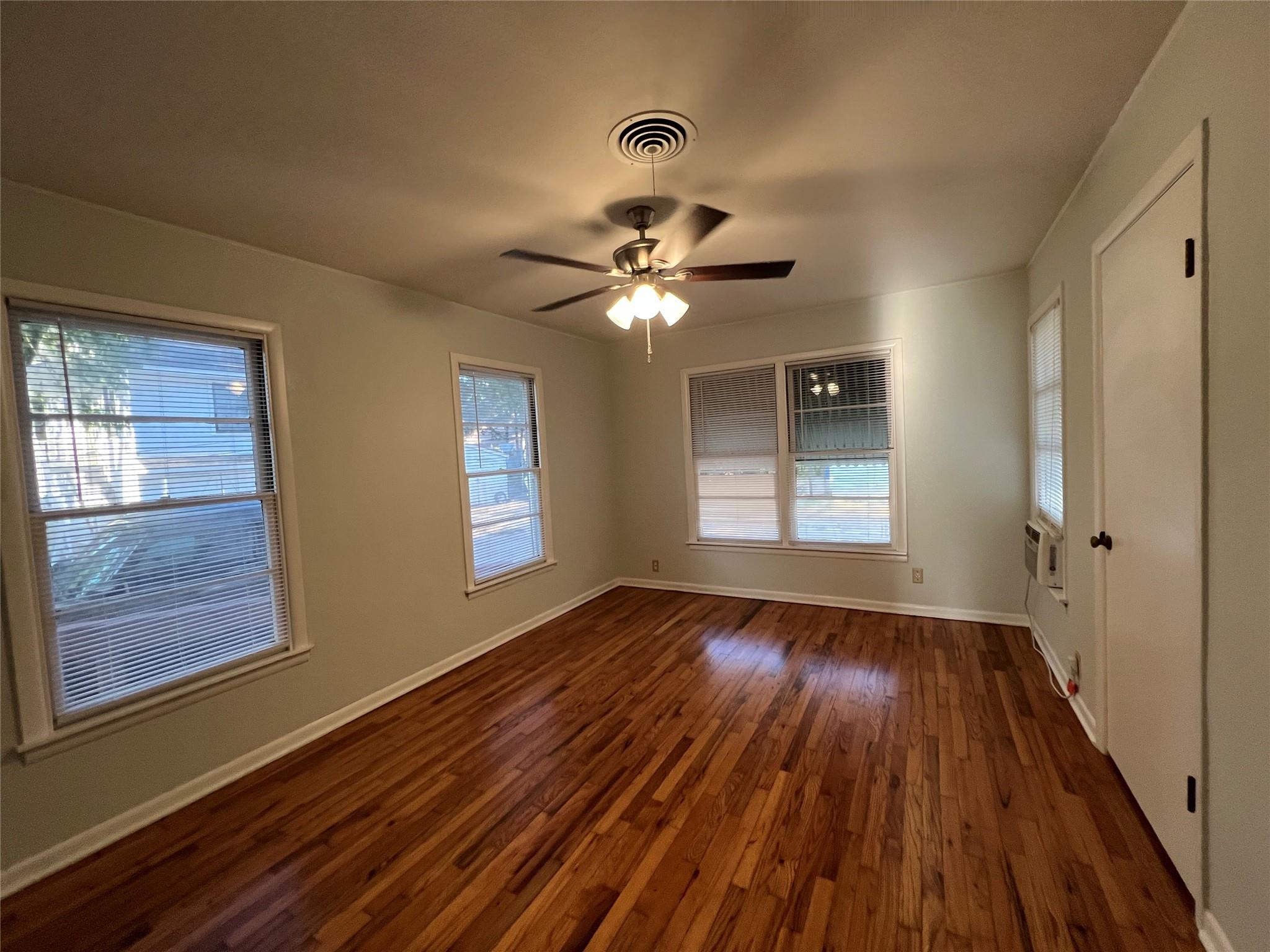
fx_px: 477
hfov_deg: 106.2
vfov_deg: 89.9
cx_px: 635
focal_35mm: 13
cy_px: 476
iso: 250
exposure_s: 1/120
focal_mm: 1.57
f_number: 1.8
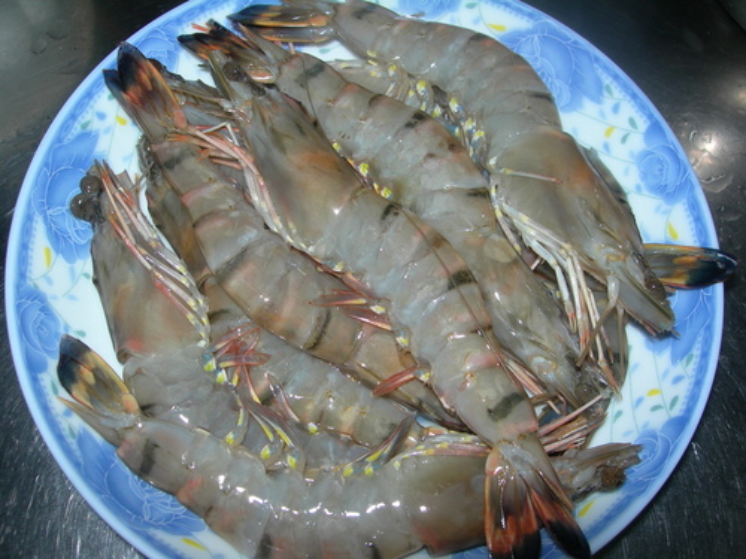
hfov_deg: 49.0
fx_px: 819
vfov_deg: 37.7
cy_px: 280
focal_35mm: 38
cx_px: 373
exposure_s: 1/60.1
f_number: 4.8
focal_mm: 7.8
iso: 50
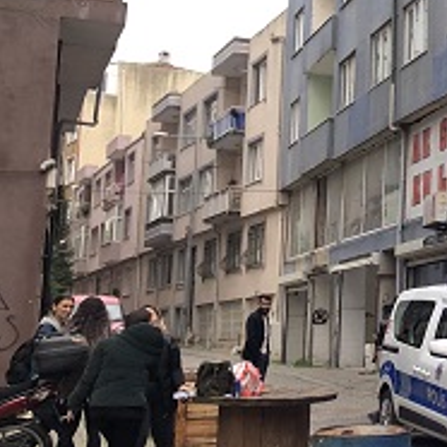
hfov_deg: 18.9
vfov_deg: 21.6
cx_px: 678
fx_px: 1169
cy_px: 163
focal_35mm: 80
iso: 25
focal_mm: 3.99
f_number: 1.8
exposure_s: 1/30
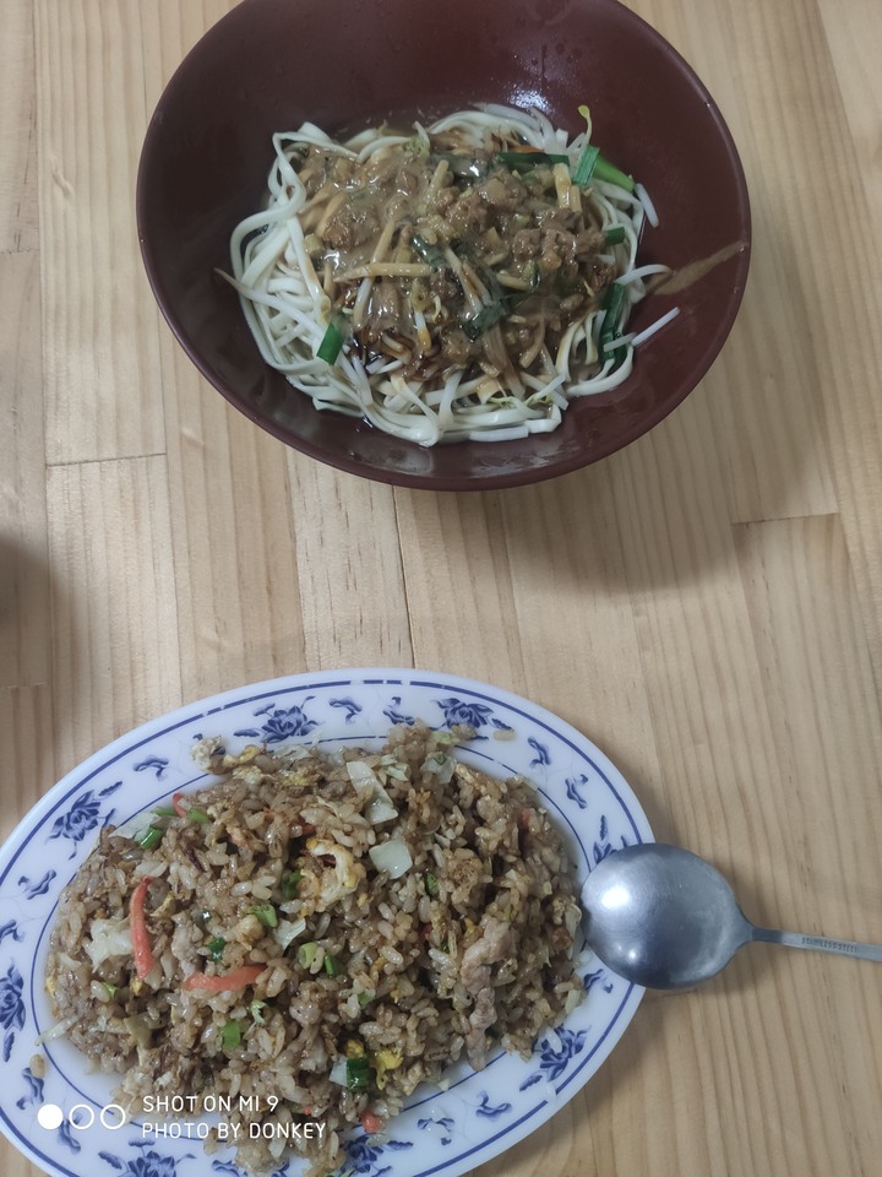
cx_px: 441
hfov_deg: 53.1
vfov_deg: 67.3
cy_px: 588
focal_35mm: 26
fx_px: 883
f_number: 1.75
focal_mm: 4.75
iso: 1309
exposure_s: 1/60
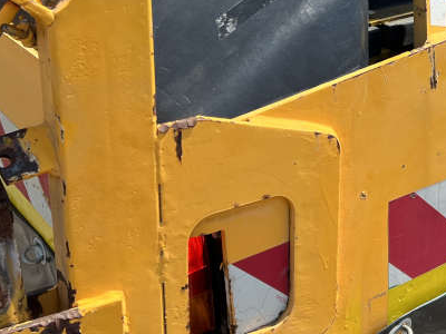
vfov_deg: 22.3
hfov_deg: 28.6
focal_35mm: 65
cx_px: 404
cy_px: 66
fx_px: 837
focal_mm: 5.7
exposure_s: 1/2299
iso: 50
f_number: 1.5
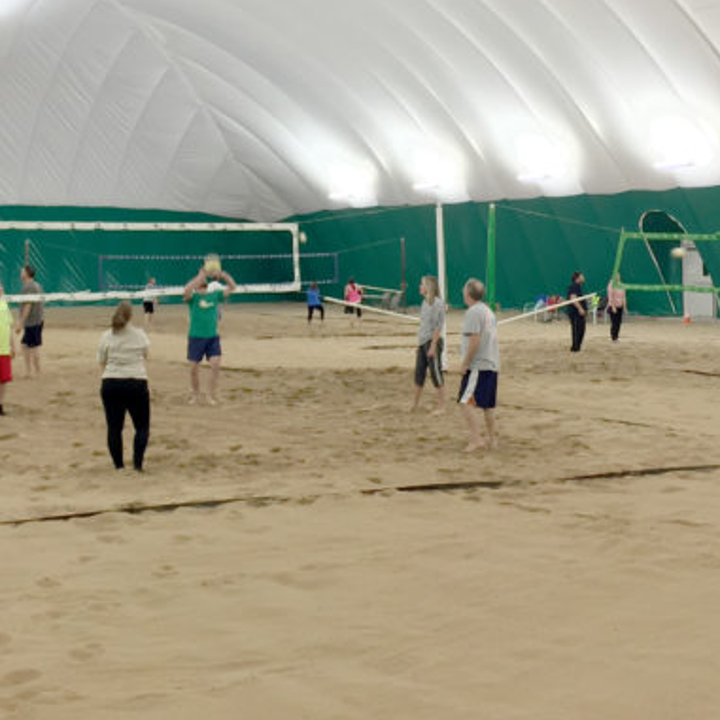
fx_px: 1365
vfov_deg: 29.1
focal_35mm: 58
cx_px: 240
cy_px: 184
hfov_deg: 29.3
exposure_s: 1/30
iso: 50
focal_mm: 4.15
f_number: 2.2
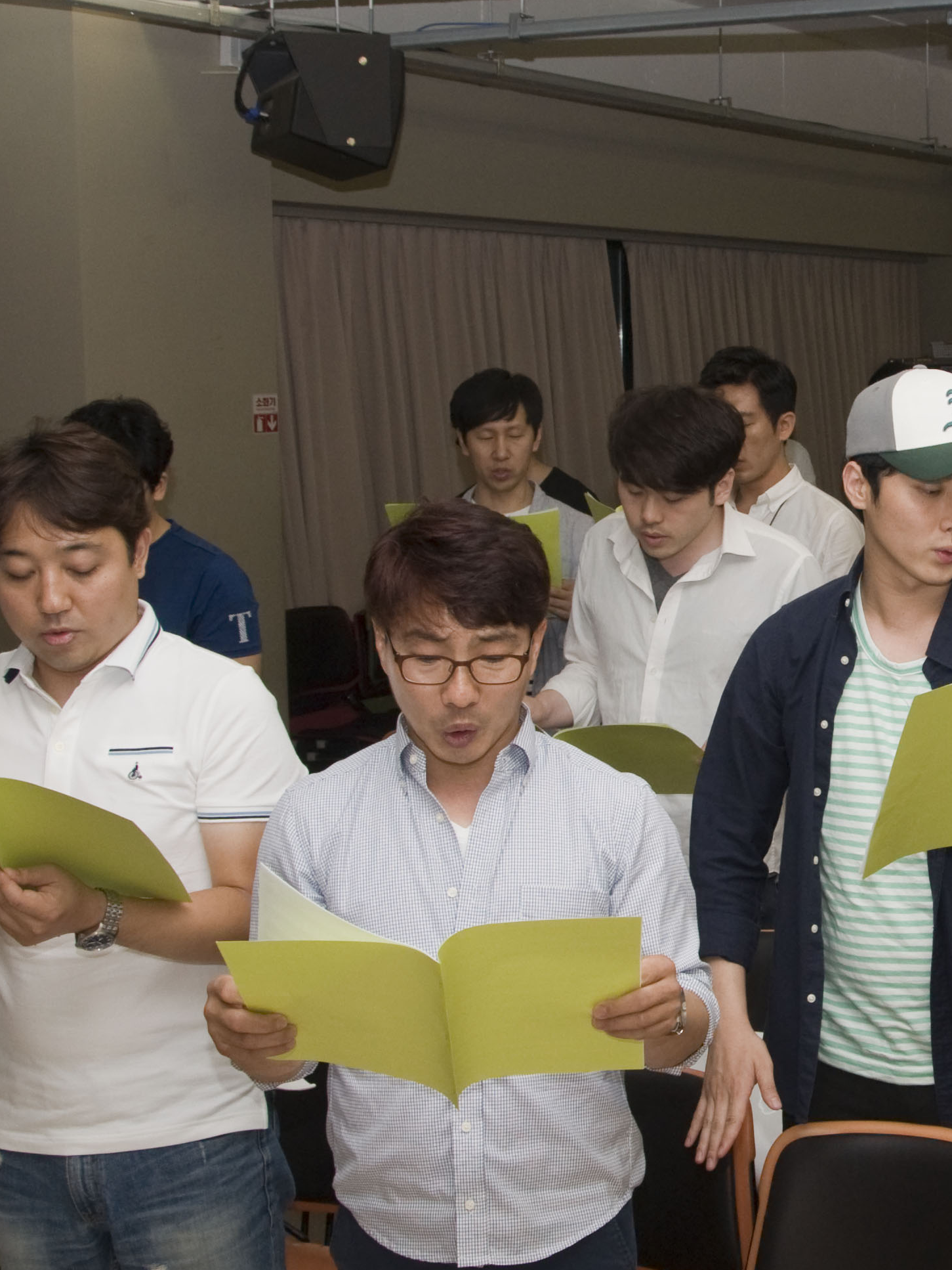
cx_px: 980
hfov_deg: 21.1
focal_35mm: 67
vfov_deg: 28.9
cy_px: 623
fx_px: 2459
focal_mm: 21
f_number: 8
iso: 400
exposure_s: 1/160
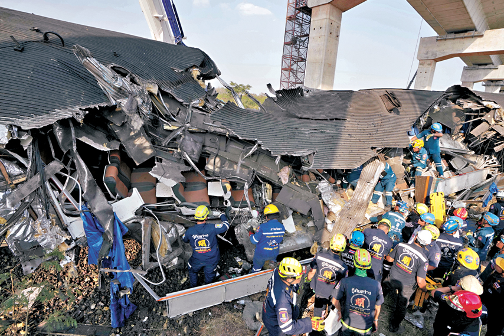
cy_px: 168
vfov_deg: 70.4
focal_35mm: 17
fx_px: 238
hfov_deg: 93.2
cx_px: 266
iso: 500
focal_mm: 16
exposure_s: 1/500
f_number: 8
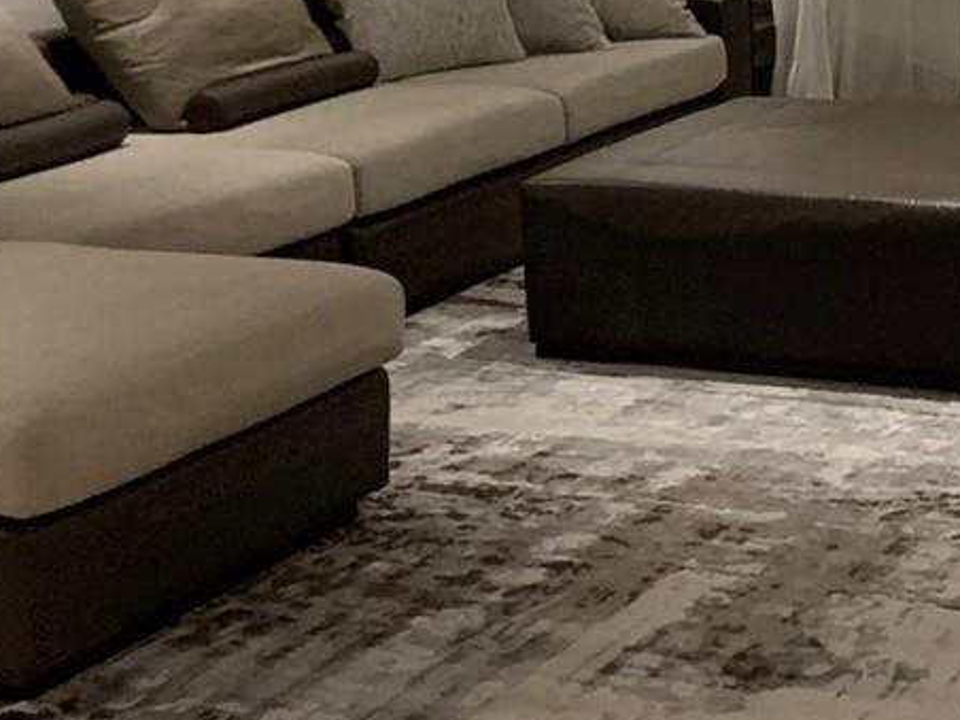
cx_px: 784
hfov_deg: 21.0
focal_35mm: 92
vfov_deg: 15.9
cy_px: 72
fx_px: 2551
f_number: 1.8
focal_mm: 4.25
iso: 500
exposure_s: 1/30
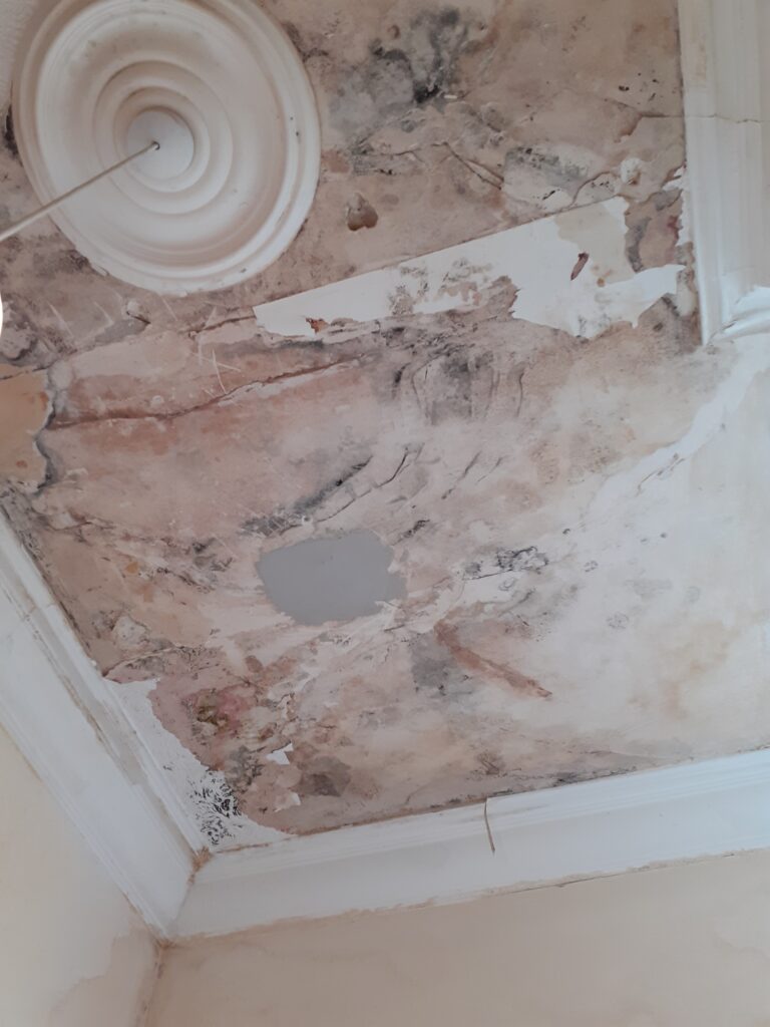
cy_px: 514
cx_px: 385
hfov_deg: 51.4
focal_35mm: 27
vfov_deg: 65.3
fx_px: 801
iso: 80
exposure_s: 1/50
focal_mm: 3.6
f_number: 1.9
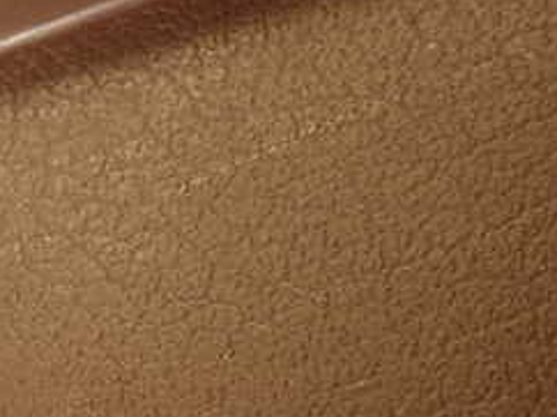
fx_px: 997
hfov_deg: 29.0
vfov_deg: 22.3
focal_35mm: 62
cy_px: 456
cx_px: -14
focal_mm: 4.5
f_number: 2
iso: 200
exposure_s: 1/50
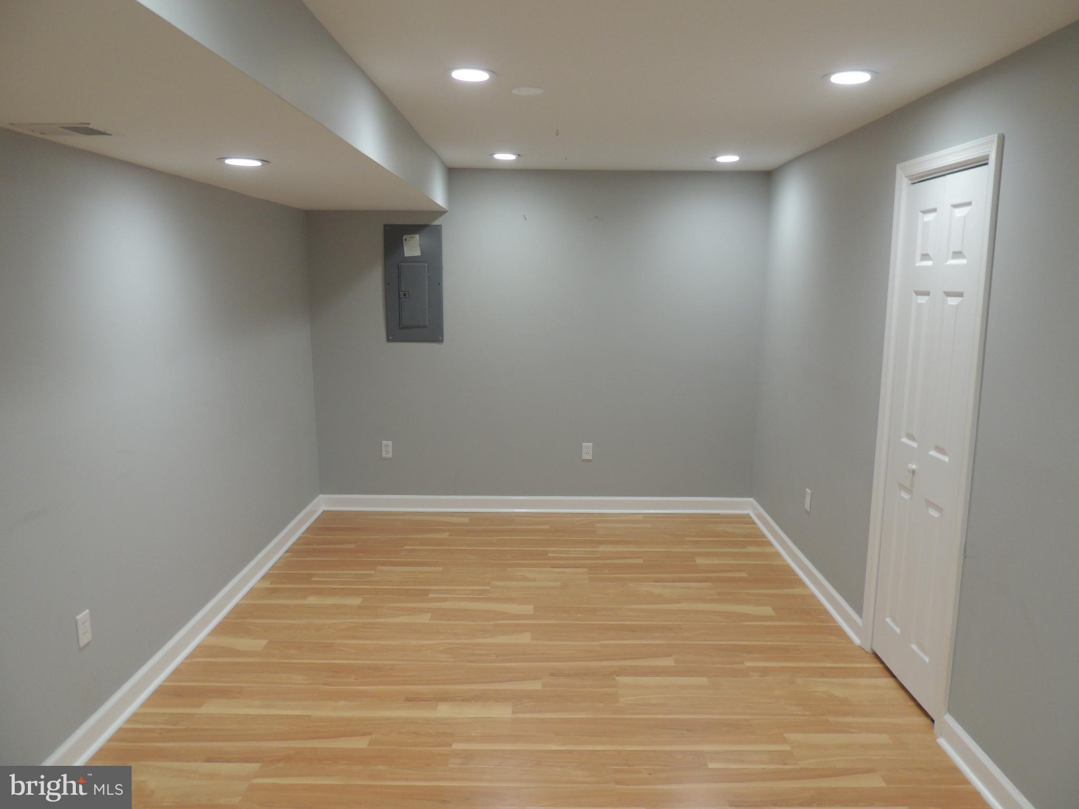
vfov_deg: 56.8
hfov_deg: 71.6
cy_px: 404
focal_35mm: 24
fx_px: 748
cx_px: 540
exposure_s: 1/30
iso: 220
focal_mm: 4.3
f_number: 3
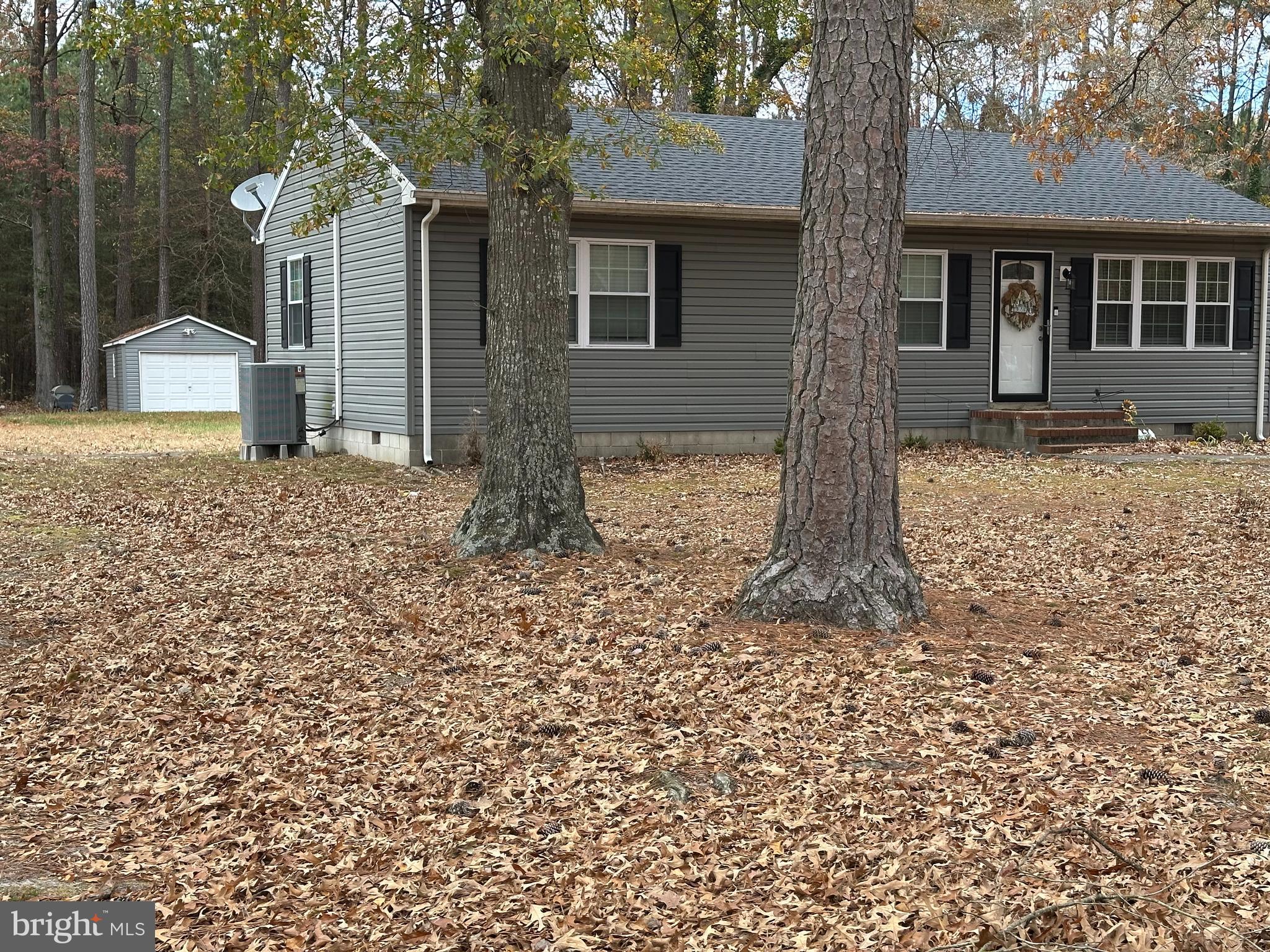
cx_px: 635
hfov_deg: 39.7
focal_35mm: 48
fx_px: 1761
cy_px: 476
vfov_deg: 30.3
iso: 64
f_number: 1.78
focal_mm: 6.86
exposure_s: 1/274
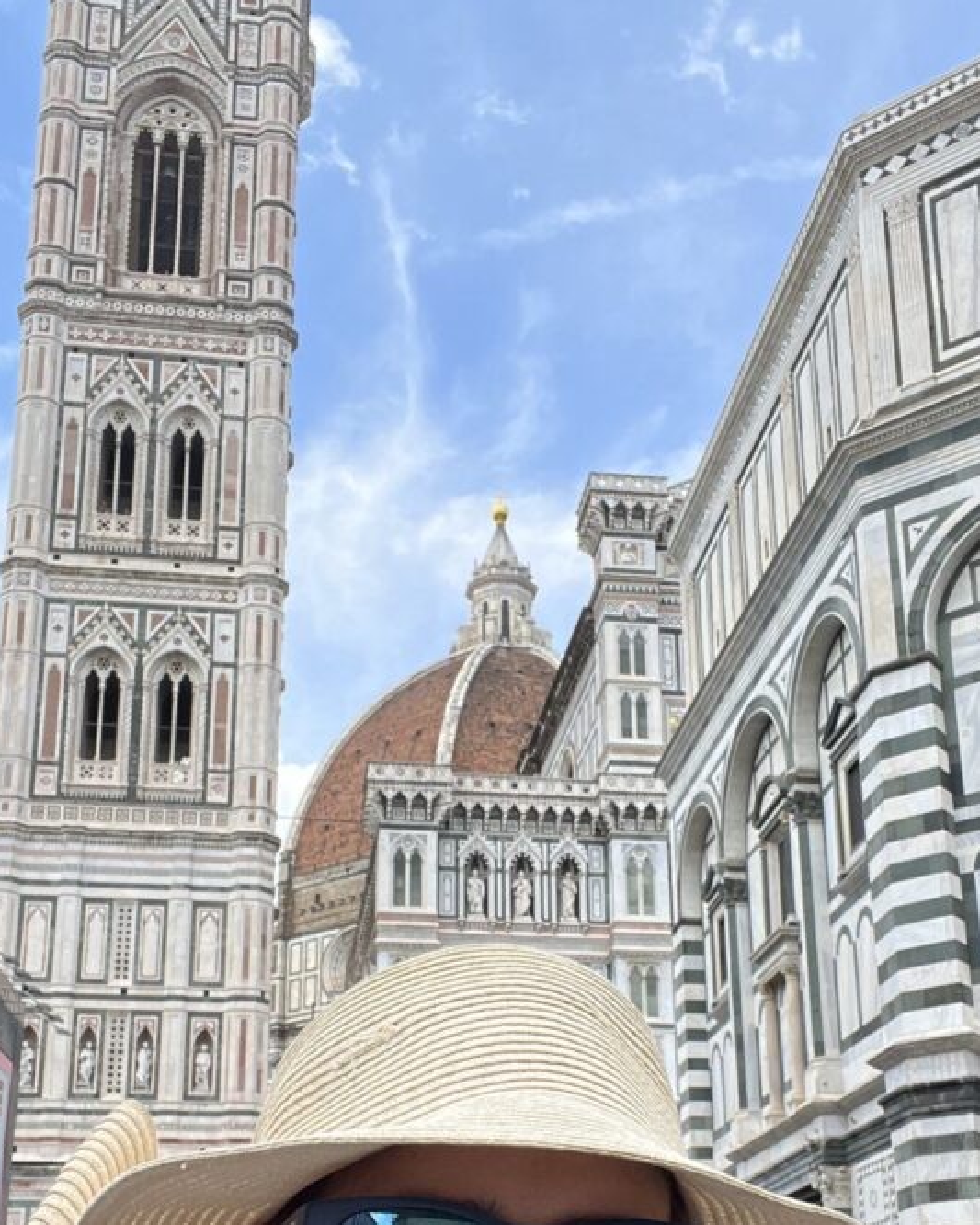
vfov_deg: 40.1
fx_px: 1631
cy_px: 909
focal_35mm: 45
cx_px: 517
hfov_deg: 33.4
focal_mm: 2.71
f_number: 2.2
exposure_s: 1/360
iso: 32
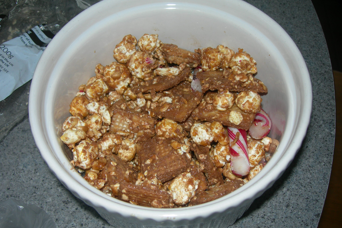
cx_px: 170
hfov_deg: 48.5
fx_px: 380
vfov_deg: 33.4
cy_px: 122
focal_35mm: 40
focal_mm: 7.8
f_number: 2.8
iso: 50
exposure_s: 1/60.1
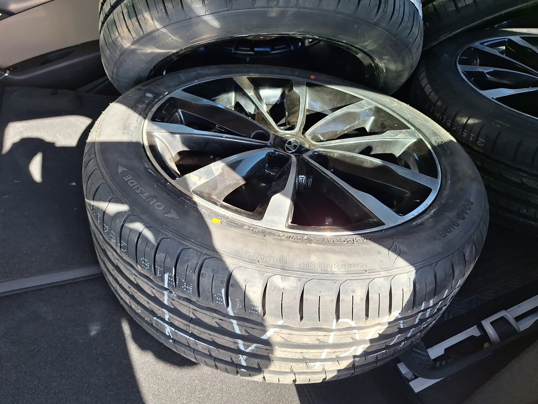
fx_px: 357
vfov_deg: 58.9
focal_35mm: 23
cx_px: 269
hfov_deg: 73.9
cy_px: 202
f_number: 1.8
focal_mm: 5.54
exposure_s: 1/215
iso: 40
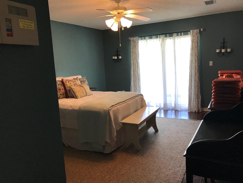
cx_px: 122
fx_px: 197
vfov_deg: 49.7
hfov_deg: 63.4
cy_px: 92
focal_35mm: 28
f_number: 1.8
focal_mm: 3.99
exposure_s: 1/40
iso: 25
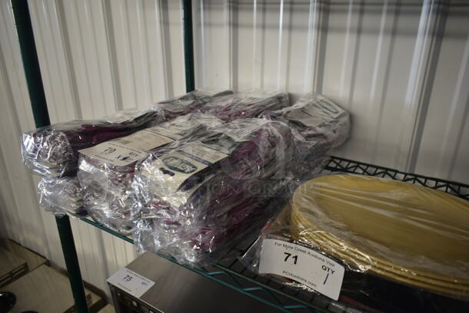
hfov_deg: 67.3
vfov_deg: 48.0
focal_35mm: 27
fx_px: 352
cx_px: 234
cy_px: 156
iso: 180
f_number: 3.5
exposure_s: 1/30
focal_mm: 18
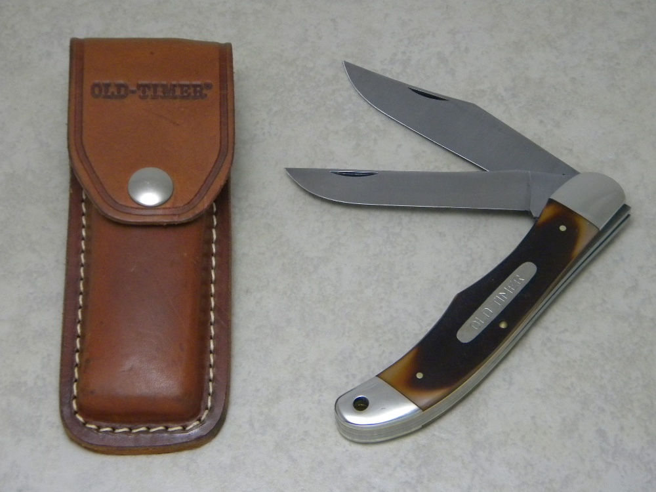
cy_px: 246
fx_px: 1270
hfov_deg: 29.0
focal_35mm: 67
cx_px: 328
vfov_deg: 21.9
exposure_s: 1/35
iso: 400
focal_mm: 12.2
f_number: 4.3
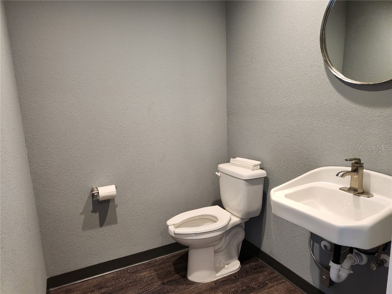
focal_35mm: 23
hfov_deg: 73.9
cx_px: 196
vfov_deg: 58.9
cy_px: 147
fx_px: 260
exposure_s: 1/120
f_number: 1.8
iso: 500
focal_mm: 5.4
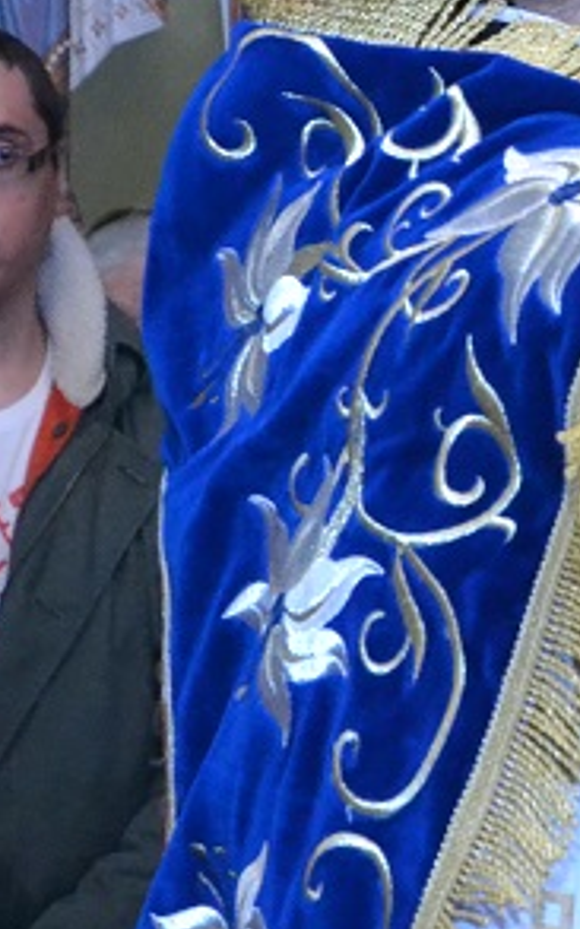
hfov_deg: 5.9
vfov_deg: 9.8
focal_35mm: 213
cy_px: 333
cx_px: 1429
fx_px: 5390
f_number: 7.1
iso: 3200
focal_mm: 34
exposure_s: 1/30
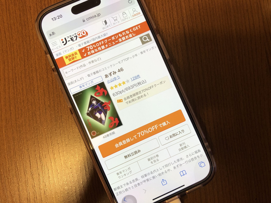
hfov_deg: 63.4
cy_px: 102
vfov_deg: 49.7
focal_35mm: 28
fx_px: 219
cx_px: 136
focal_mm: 3.99
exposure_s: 1/20
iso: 32
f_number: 1.8
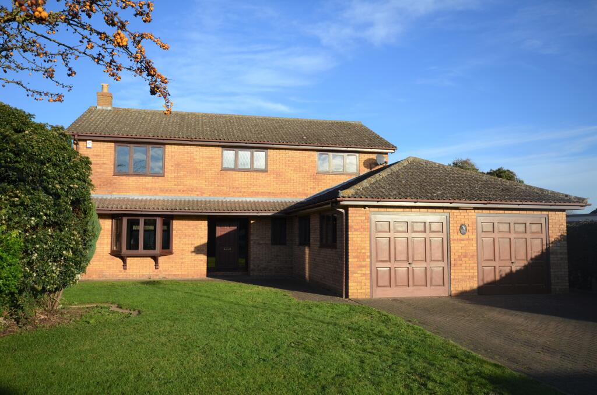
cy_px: 198
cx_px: 298
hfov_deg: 62.0
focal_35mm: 30
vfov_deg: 43.4
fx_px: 496
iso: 140
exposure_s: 1/250
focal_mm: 20
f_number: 8
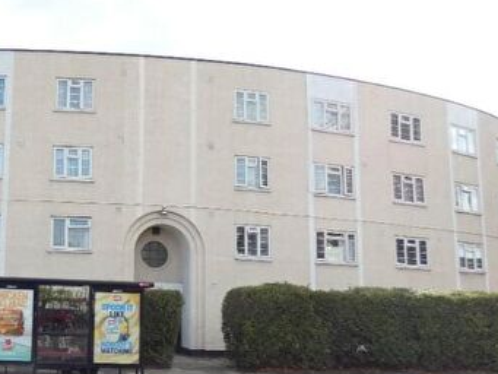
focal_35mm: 41
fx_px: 590
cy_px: 213
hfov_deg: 42.6
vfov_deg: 35.1
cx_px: 66
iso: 80
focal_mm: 3.6
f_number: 2.8
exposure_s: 1/500
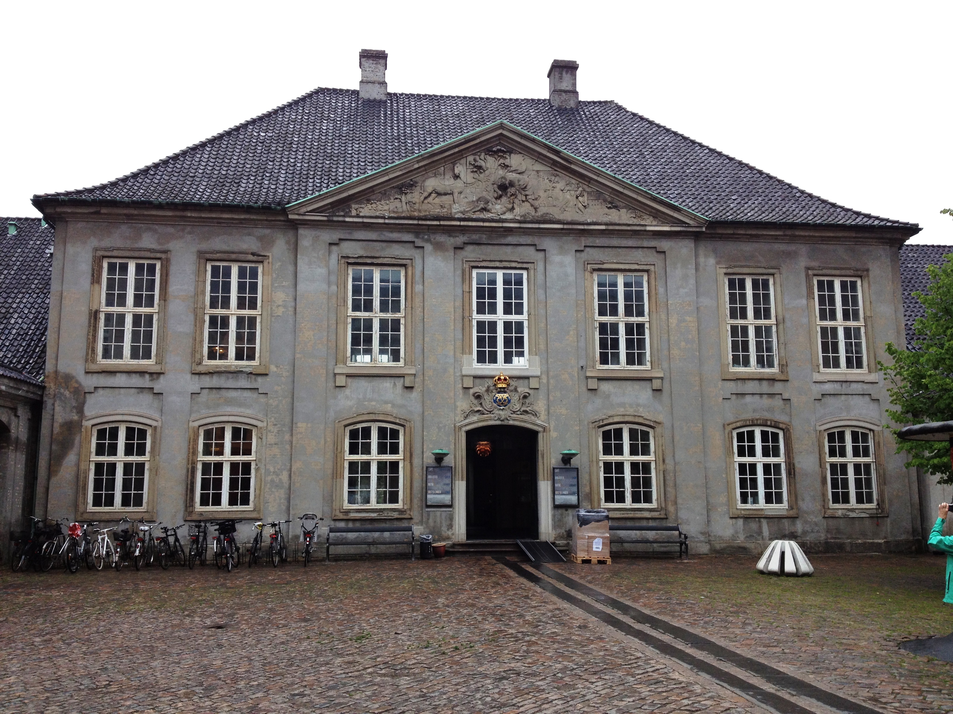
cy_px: 357
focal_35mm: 35
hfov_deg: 52.6
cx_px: 476
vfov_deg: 40.7
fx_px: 964
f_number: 2.4
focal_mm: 4.28
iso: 50
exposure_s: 1/593
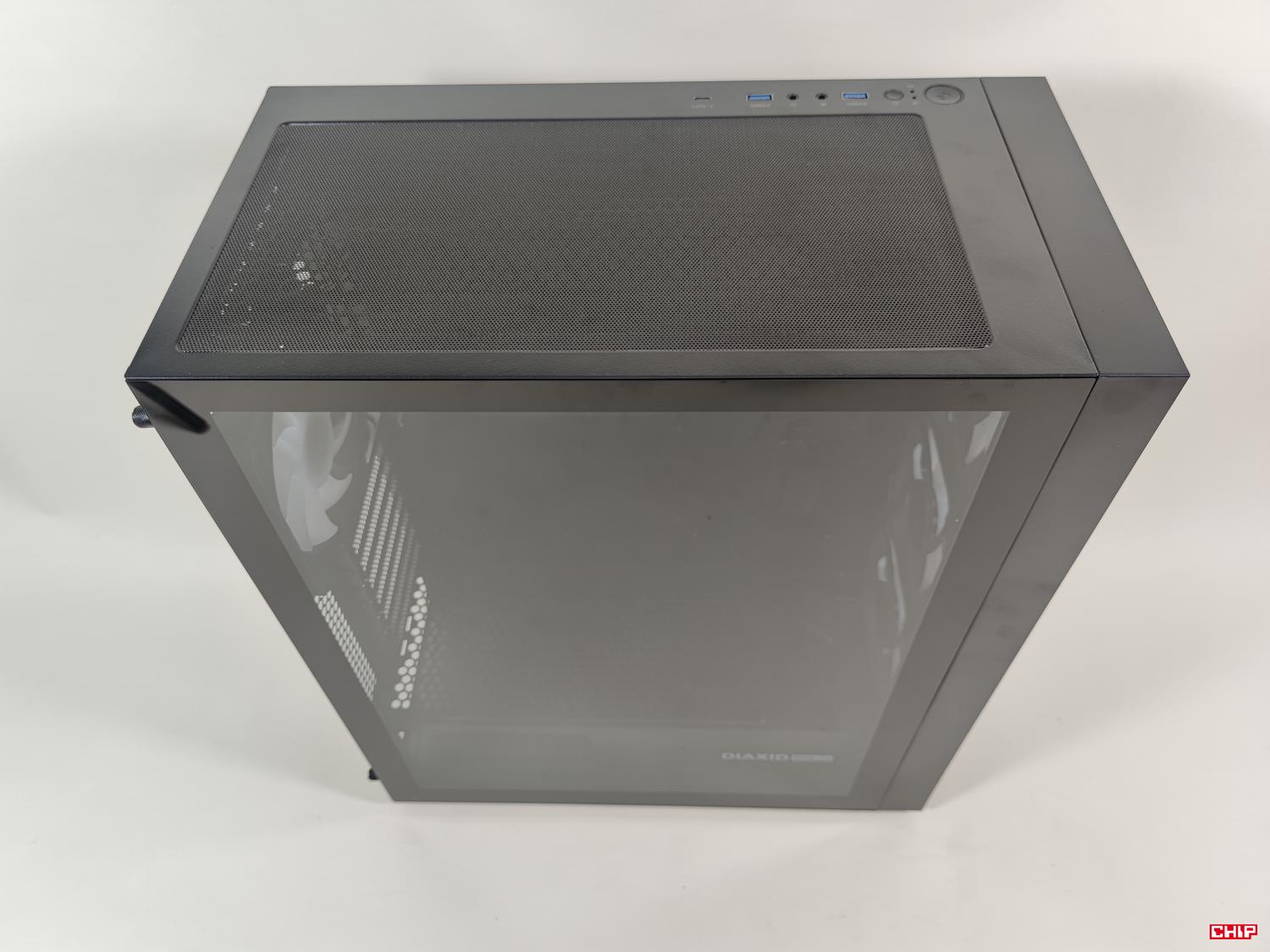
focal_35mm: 25
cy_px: 476
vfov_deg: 54.9
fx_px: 917
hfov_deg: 69.4
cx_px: 635
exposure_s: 1/100
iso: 80
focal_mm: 6.78
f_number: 1.85
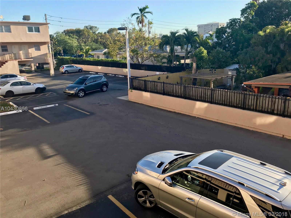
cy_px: 109
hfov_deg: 63.4
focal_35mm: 28
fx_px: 235
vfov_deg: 49.7
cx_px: 146
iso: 20
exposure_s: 1/748
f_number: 1.8
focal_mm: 3.99
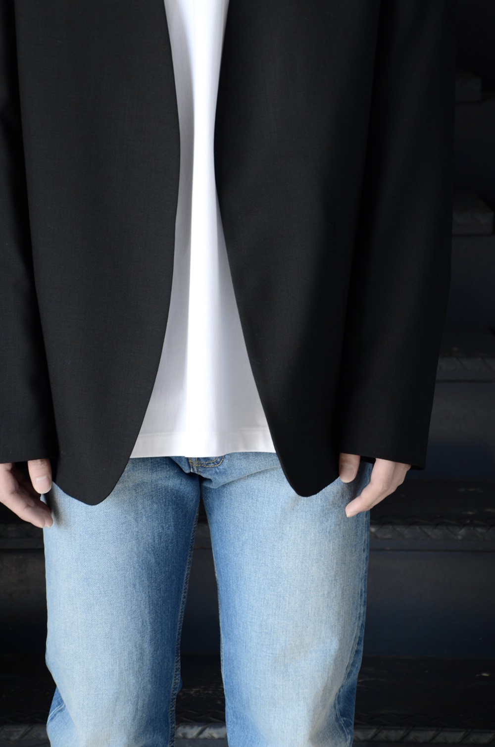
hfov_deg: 13.0
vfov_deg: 19.5
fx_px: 2174
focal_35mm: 105
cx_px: 248
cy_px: 374
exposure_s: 1/100
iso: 500
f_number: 5.3
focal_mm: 70
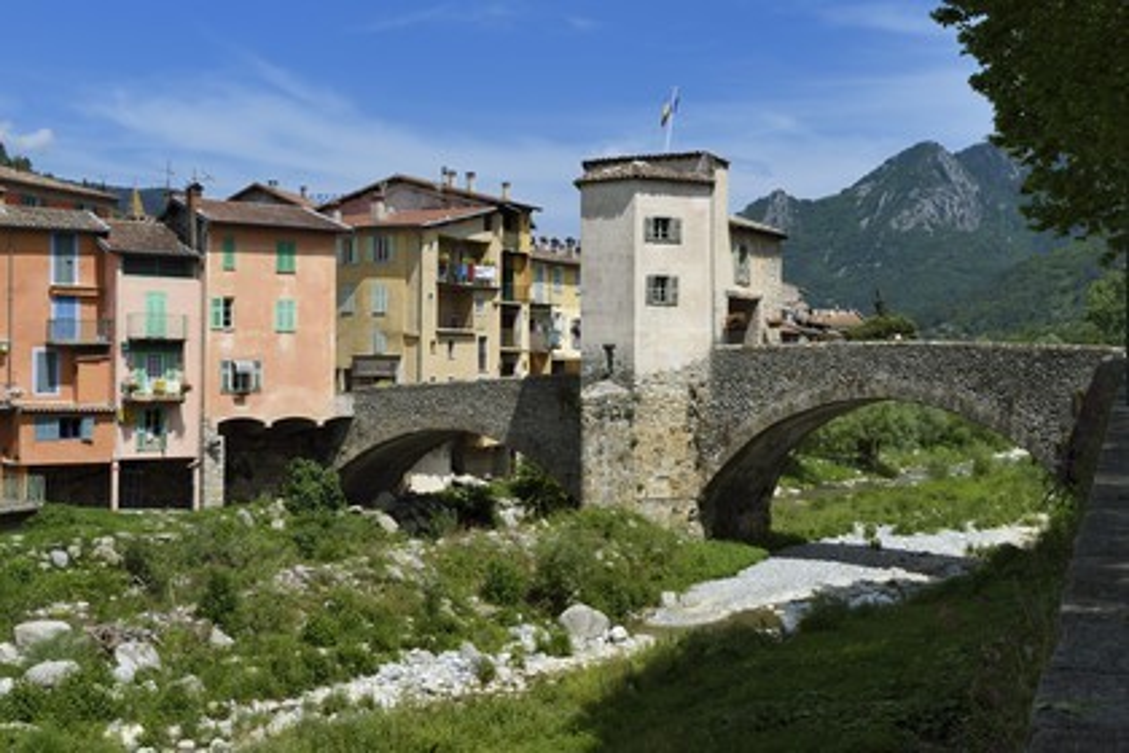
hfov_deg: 44.5
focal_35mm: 44
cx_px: 564
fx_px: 1380
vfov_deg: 30.5
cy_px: 376
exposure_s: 1/250
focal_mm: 44
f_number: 14
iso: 200
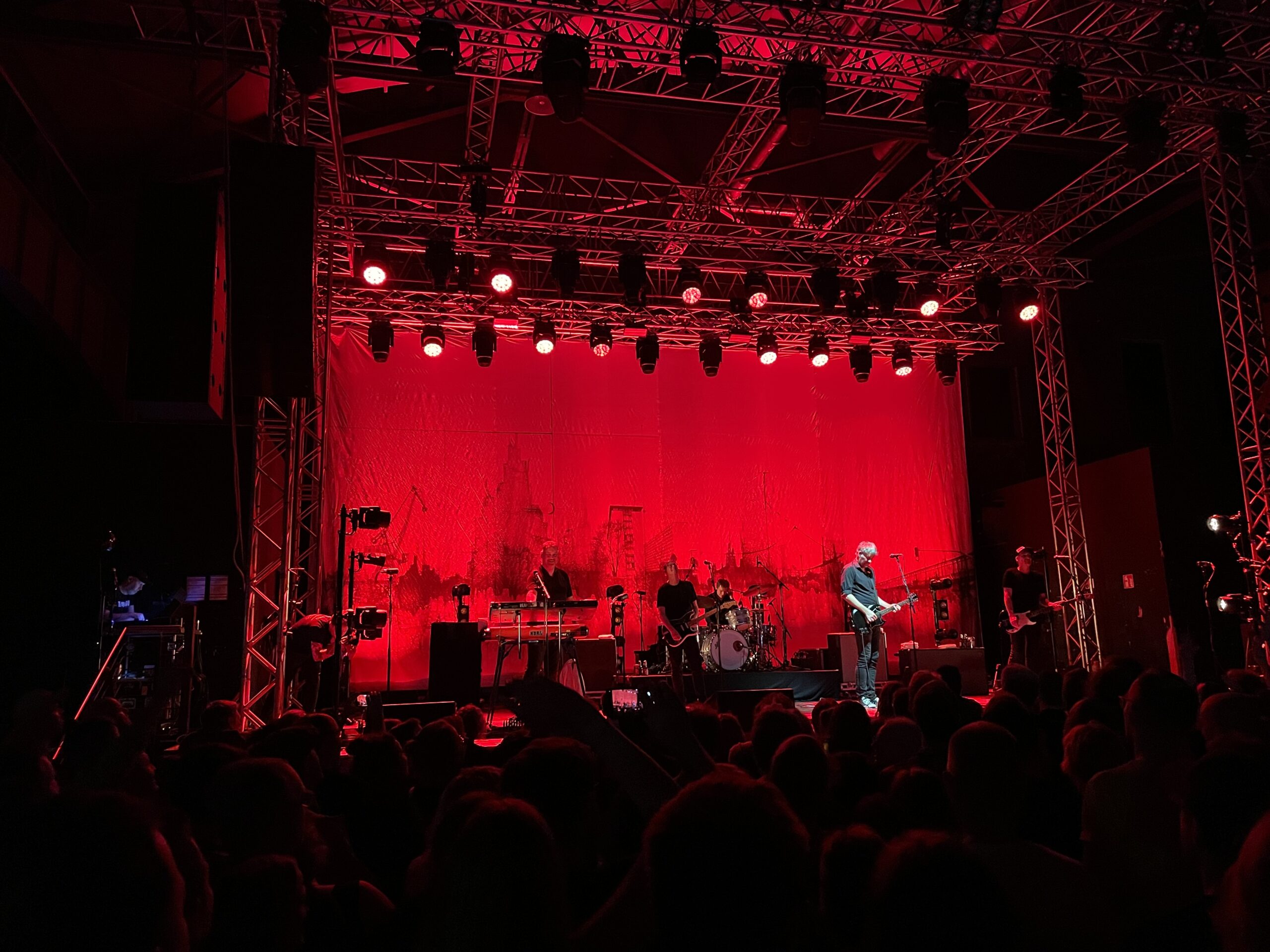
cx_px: 635
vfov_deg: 53.1
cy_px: 476
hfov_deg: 67.3
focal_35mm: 26
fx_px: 954
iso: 640
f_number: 1.6
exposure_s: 1/33
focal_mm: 4.2
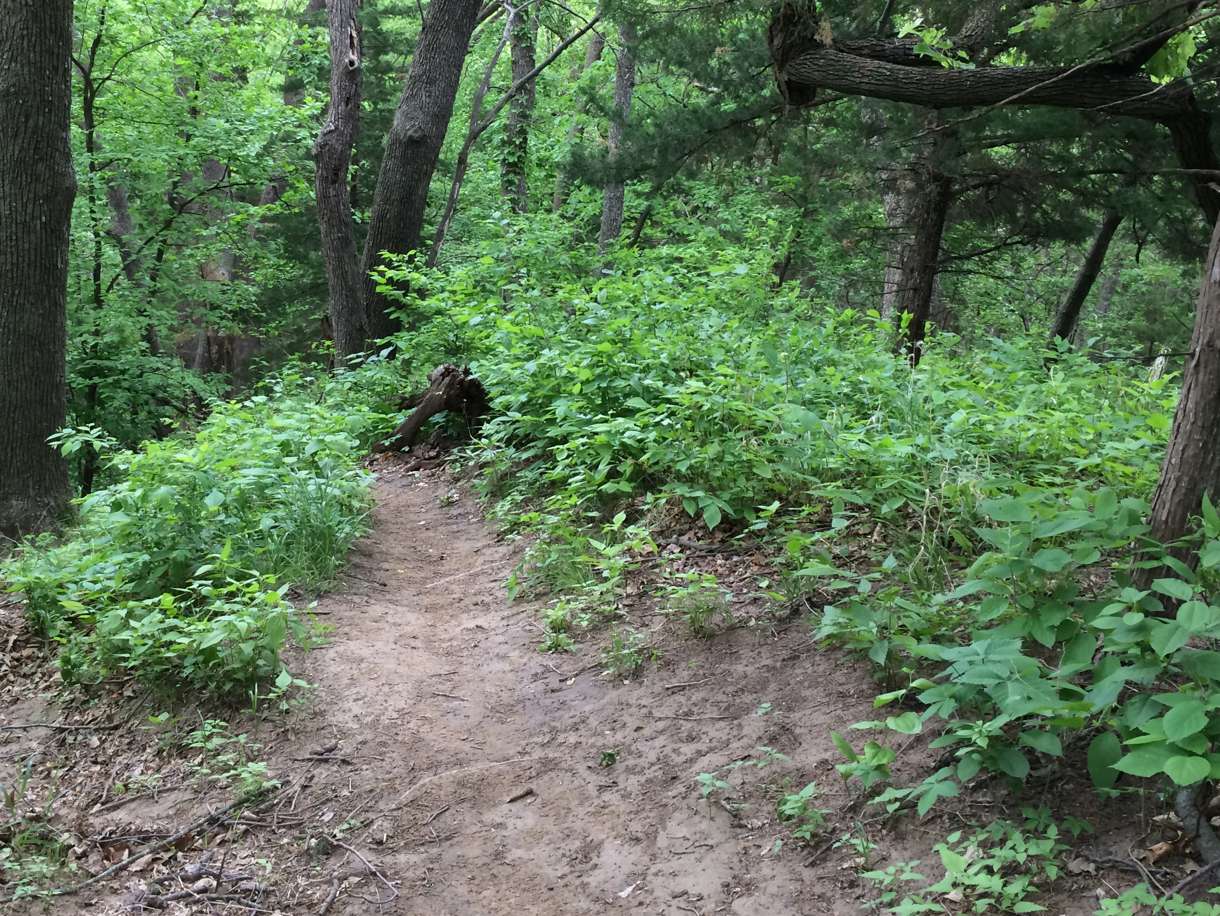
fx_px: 1480
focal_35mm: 42
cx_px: 527
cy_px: 284
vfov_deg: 34.0
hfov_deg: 44.7
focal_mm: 4.12
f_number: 2.2
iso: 40
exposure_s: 1/40
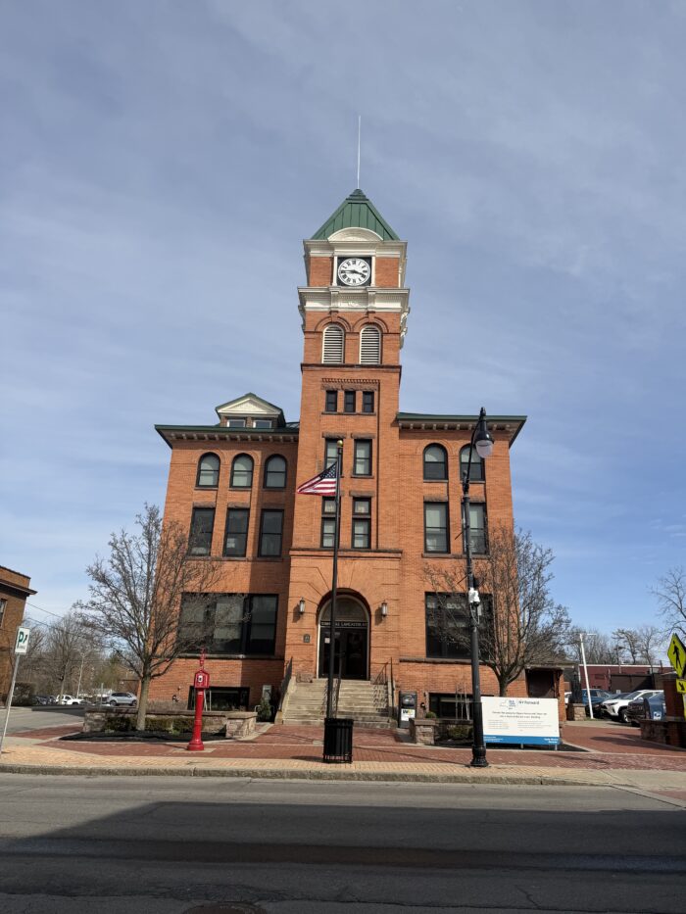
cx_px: 343
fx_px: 634
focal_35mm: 24
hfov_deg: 56.8
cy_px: 457
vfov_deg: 71.6
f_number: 1.78
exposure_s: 1/5714
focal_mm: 6.76
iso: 80
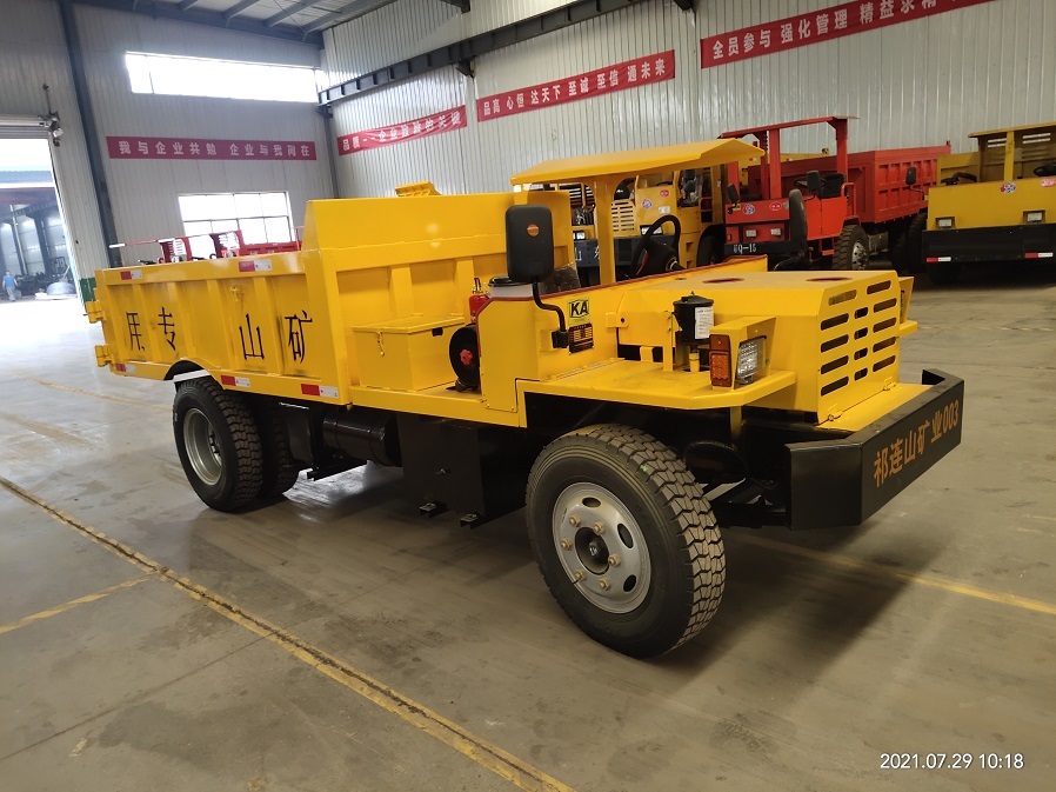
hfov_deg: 61.7
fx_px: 884
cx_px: 528
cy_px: 396
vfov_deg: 48.2
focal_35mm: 29
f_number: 1.8
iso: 224
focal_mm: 4.27
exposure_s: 1/50
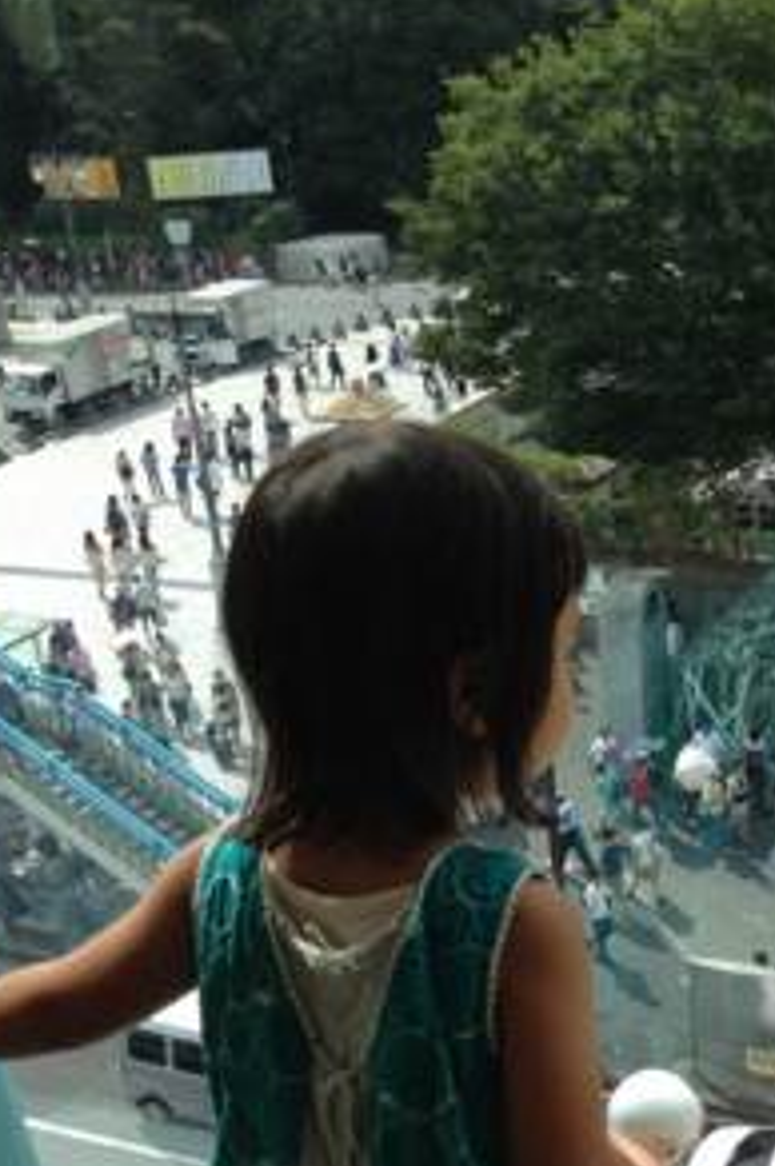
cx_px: 619
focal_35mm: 53
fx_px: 1715
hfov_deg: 25.0
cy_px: 851
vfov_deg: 36.8
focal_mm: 4.13
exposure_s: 1/847
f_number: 2.4
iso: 50
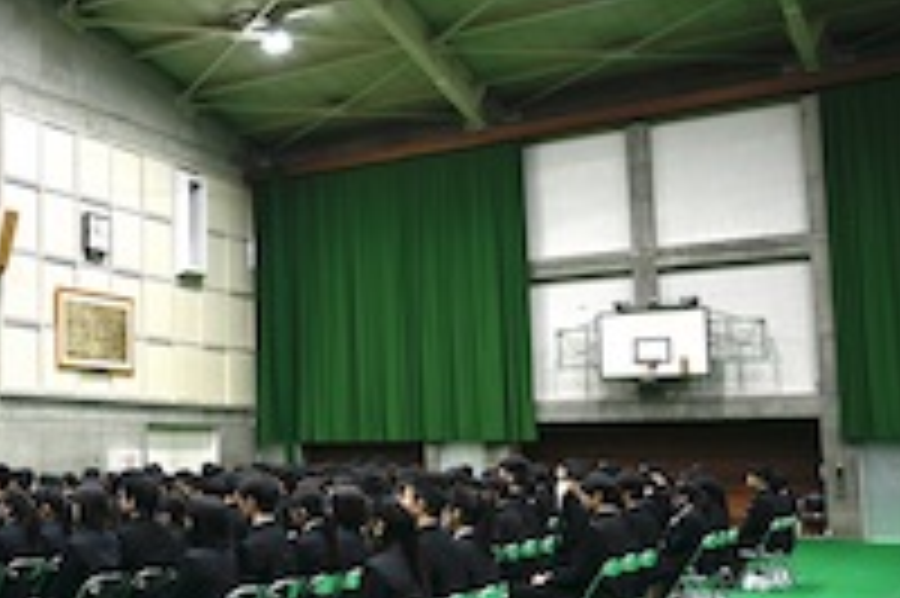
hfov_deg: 37.3
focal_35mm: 48
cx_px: 27
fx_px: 1199
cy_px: 337
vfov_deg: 28.0
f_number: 4
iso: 280
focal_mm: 24
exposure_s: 1/25
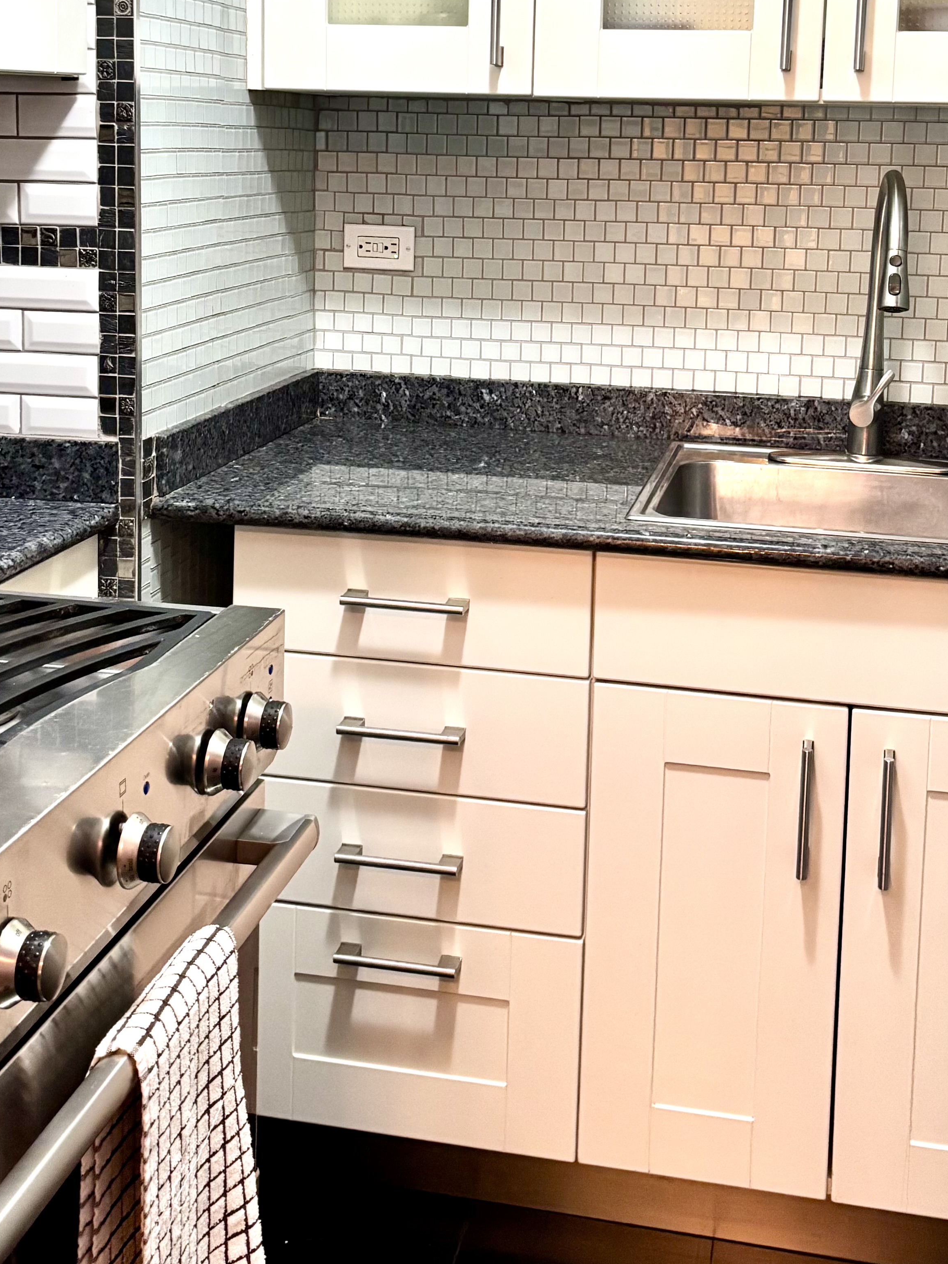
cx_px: 484
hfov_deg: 30.3
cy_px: 306
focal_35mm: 48
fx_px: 1752
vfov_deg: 38.6
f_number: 1.6
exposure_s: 1/60
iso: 400
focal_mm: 5.96
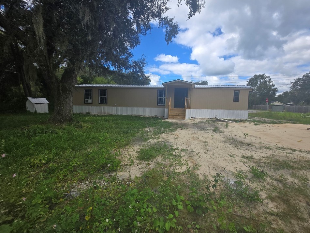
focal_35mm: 14
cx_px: 165
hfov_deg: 101.9
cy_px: 116
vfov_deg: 85.7
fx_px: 125
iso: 25
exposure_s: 1/720
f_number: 2.2
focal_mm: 1.7
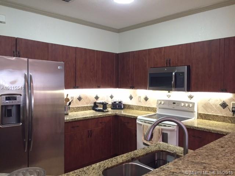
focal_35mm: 29
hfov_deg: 61.7
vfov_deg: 48.2
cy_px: 88
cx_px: 118
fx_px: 197
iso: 250
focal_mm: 4.15
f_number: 2.2
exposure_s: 1/17
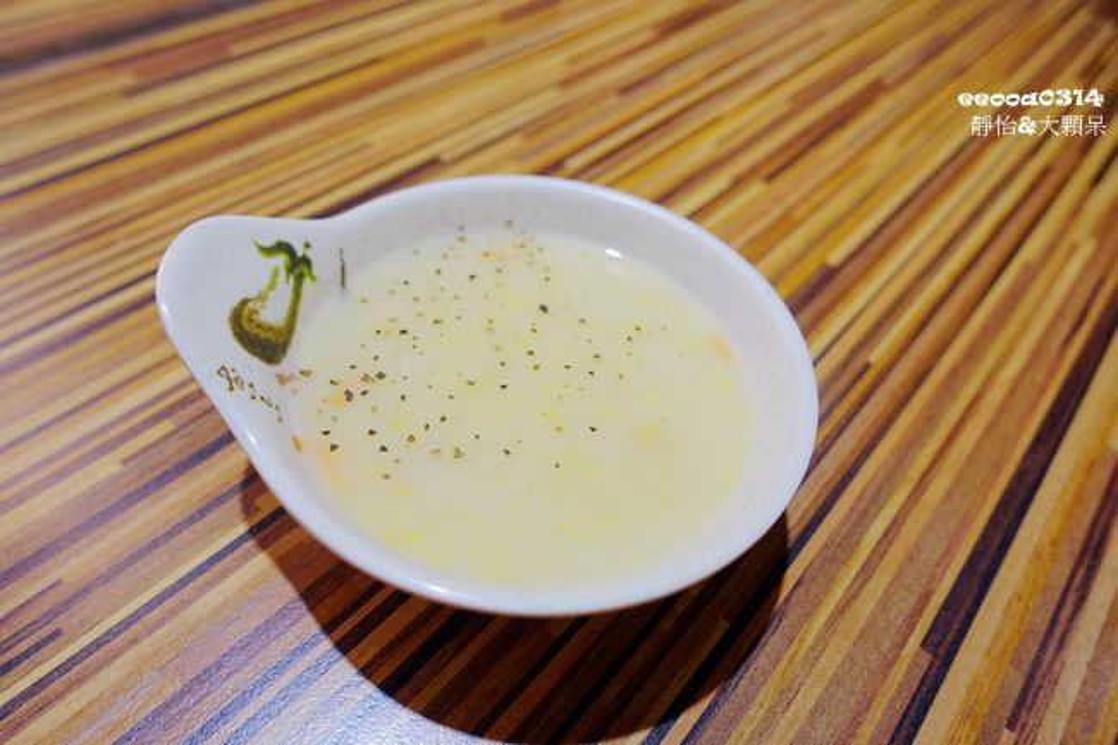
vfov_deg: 53.1
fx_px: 745
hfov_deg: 73.8
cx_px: 559
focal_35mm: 24
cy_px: 372
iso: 125
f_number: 2.2
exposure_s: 1/30
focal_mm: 8.8
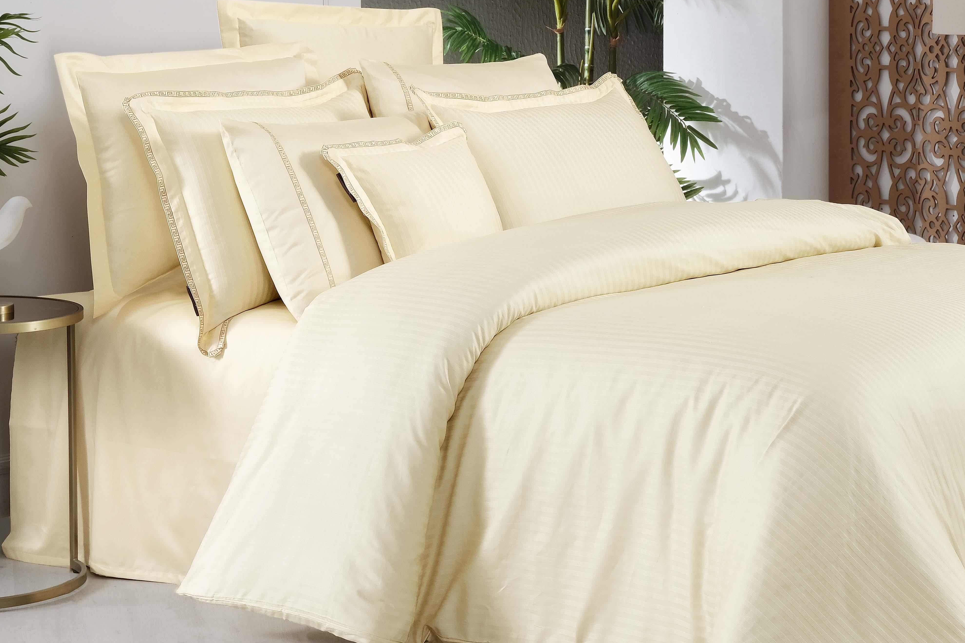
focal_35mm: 85
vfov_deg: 16.1
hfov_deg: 23.9
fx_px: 2278
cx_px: 538
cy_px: 332
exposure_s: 2.5
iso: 160
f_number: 16
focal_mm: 35.8
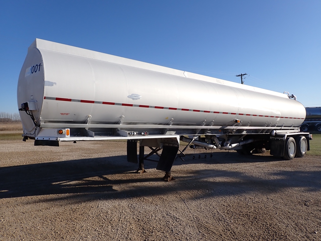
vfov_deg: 54.9
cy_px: 120
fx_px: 232
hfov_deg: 69.4
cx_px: 160
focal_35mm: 25
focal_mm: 4.5
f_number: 8
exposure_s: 1/200
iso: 100
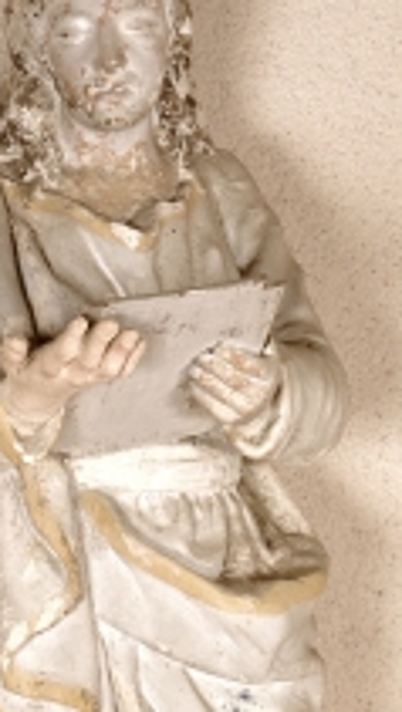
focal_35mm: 228
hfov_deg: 5.3
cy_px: 692
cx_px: 118
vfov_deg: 9.4
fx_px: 4312
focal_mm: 60
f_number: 20
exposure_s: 1/30
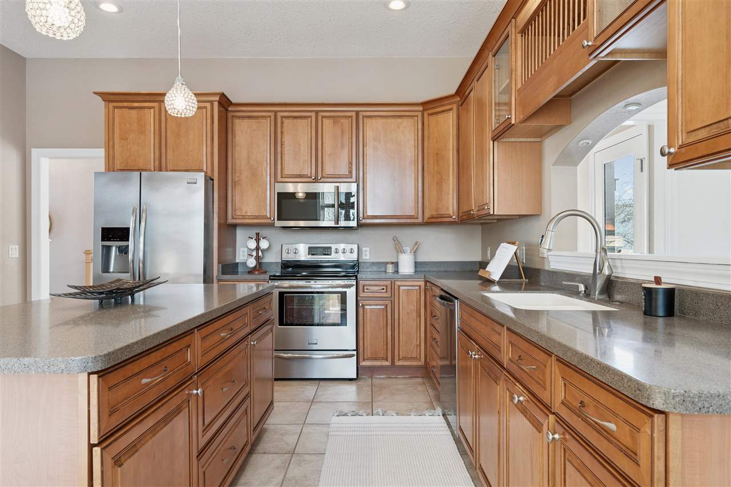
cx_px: 366
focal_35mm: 23
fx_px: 467
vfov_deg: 55.1
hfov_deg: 76.1
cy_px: 244
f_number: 9
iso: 800
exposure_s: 1/40
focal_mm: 23
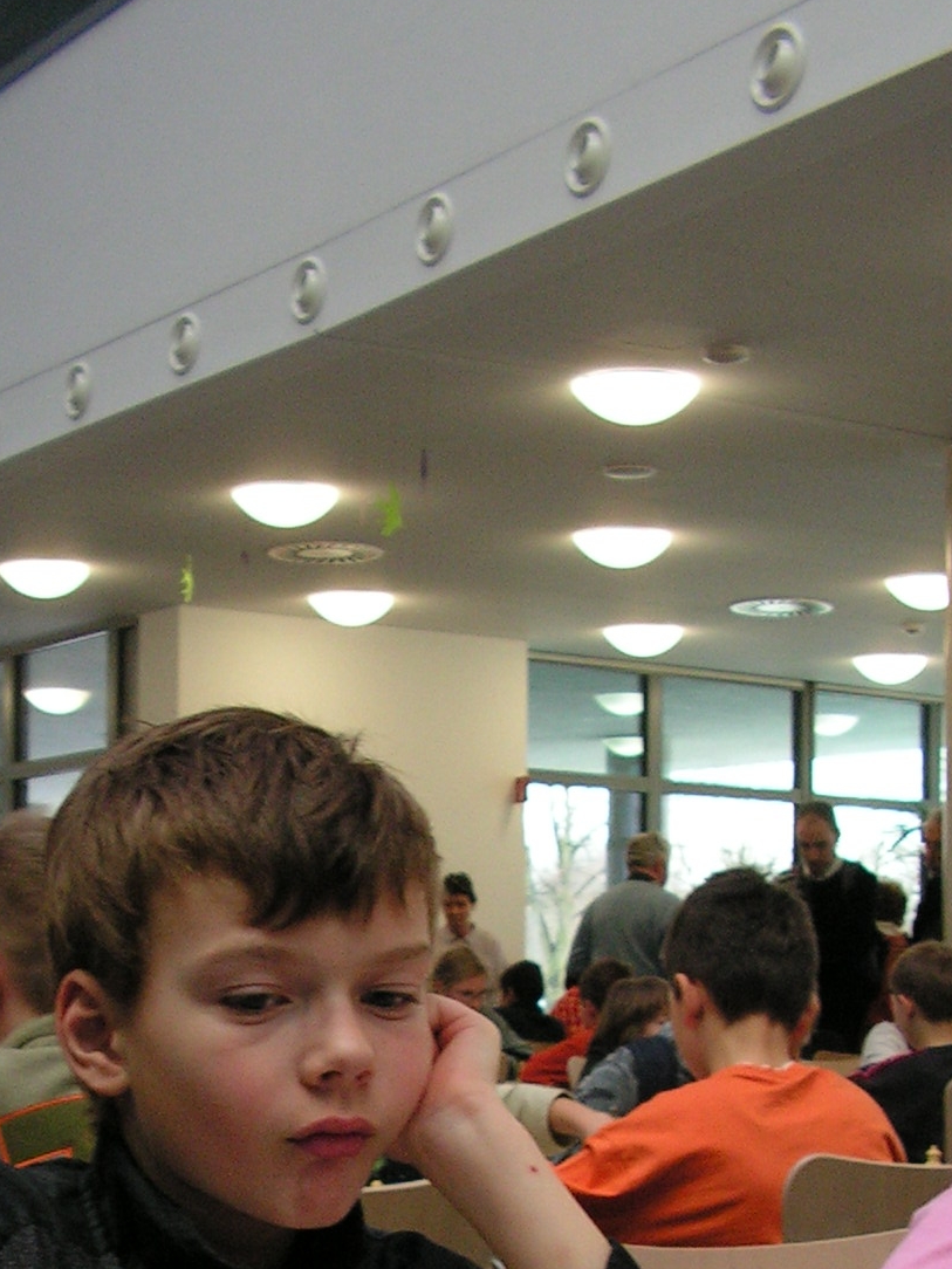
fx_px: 2493
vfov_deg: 27.4
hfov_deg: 21.5
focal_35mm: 68
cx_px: 286
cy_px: 1177
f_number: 3.2
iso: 125
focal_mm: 6
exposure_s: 1/50
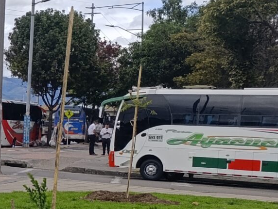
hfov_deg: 16.0
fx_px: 829
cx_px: -231
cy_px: 169
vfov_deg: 14.3
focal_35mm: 103
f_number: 1.6
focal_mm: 6.14
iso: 50
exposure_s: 1/784
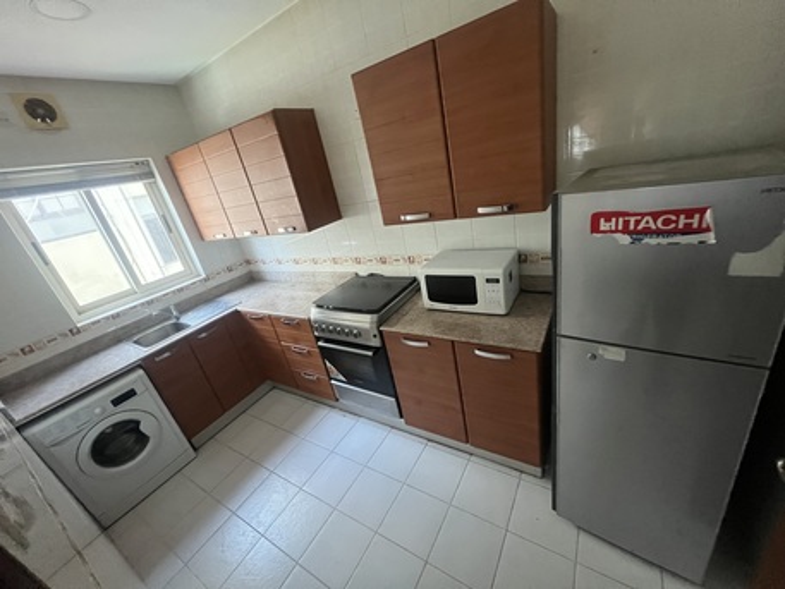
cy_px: 294
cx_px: 392
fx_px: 295
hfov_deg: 106.2
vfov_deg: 89.9
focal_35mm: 13
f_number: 1.8
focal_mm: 1.57
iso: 1000
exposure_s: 1/60
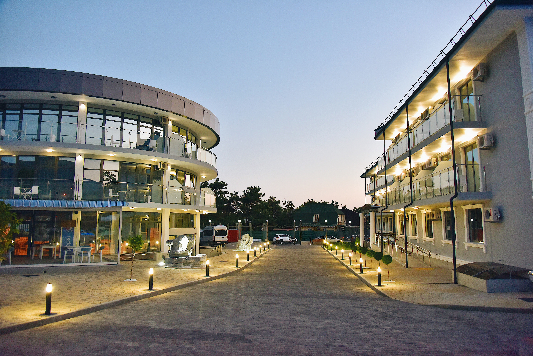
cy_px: 178
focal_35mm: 24
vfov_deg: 53.2
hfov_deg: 73.7
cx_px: 266
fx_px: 355
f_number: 3.5
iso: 1000
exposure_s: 1/50
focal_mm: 24
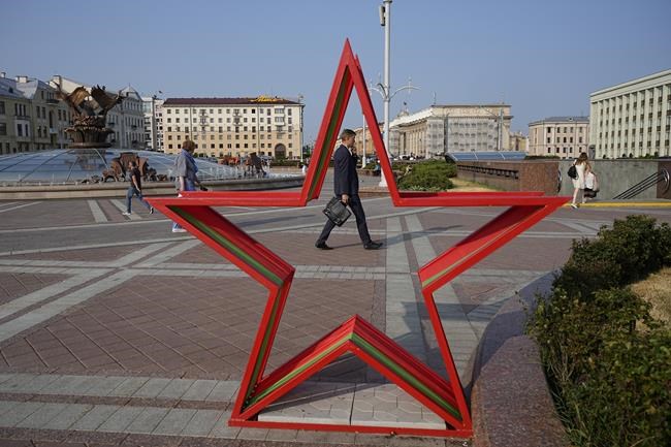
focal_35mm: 30
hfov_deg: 61.9
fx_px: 559
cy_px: 224
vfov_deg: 43.6
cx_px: 336
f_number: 5
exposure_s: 1/1600
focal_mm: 30
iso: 200
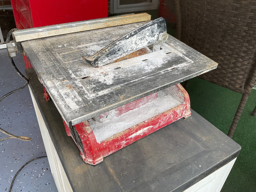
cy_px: 96
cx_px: 128
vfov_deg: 48.2
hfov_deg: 61.7
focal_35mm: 29
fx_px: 214
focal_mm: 3
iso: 16
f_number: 1.8
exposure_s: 1/115
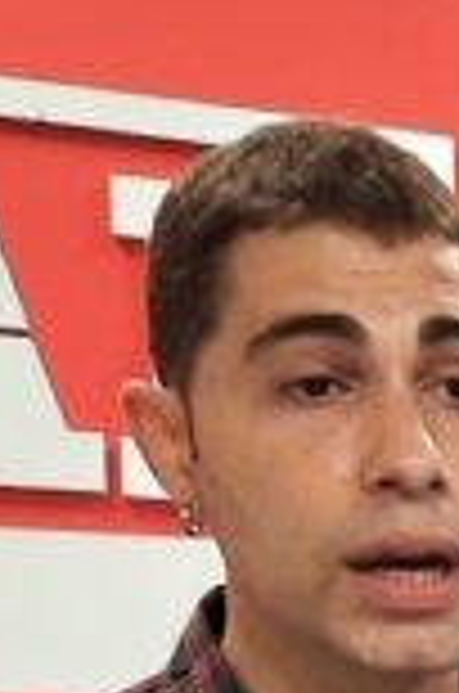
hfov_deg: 9.3
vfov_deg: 14.5
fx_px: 2497
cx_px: 1138
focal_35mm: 130
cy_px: 1102
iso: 320
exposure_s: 1/50
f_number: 2
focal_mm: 4.6
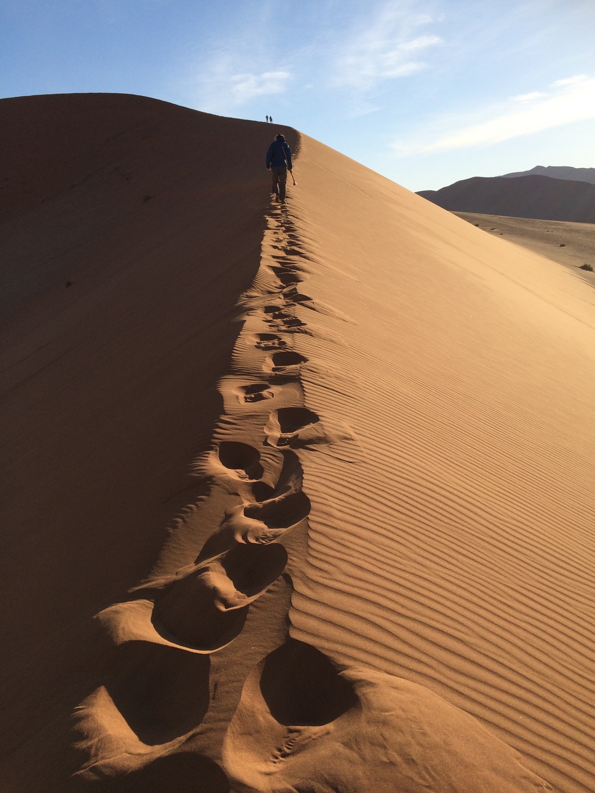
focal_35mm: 29
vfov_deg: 61.7
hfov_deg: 48.2
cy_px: 396
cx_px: 298
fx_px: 665
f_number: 2.2
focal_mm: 4.15
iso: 32
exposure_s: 1/2933
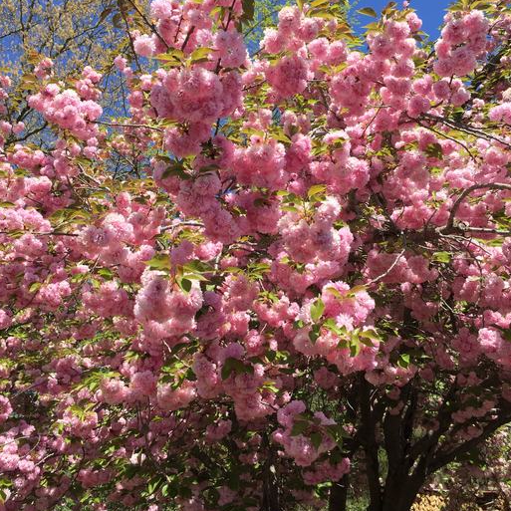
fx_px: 585
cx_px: 254
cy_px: 217
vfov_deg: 47.1
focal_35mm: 35
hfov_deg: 47.2
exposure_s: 1/1522
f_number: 2.2
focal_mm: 4.15
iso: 32
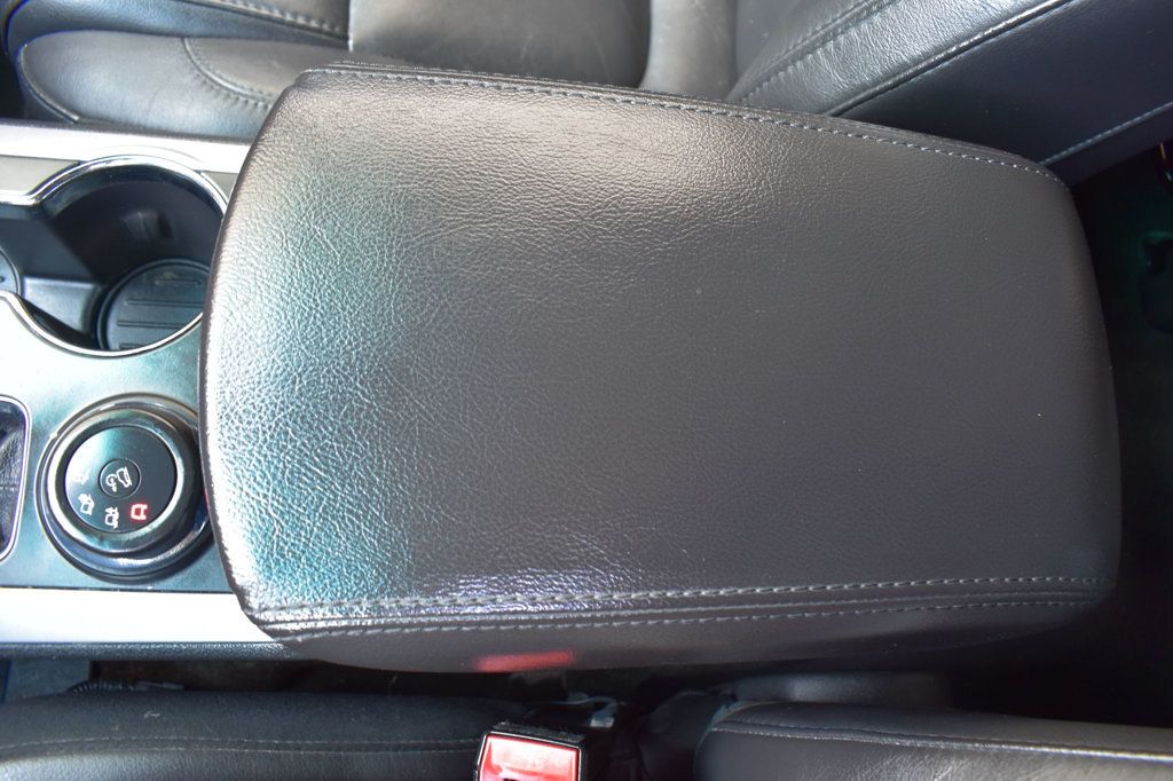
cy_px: 390
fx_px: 879
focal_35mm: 27
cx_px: 586
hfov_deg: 67.4
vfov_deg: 47.9
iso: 720
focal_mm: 18
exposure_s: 1/15
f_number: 6.3
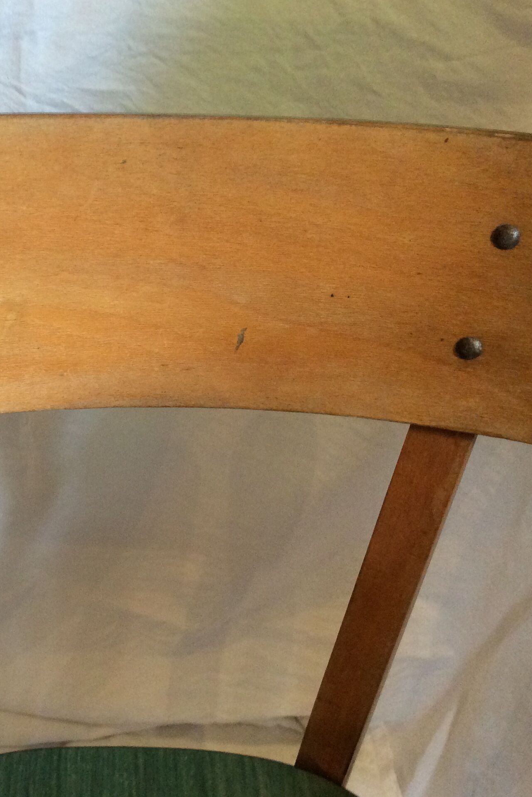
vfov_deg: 43.6
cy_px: 396
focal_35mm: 45
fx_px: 997
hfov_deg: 29.3
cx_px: 126
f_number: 2.4
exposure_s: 1/25
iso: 160
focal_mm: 3.3
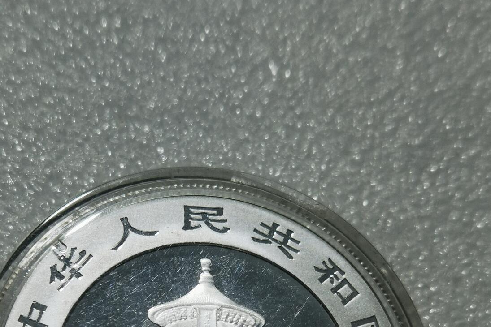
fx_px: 1282
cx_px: 202
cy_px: 379
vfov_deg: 14.2
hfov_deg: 21.7
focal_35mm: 94
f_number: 1.9
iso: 50
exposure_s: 1/154
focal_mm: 6.67
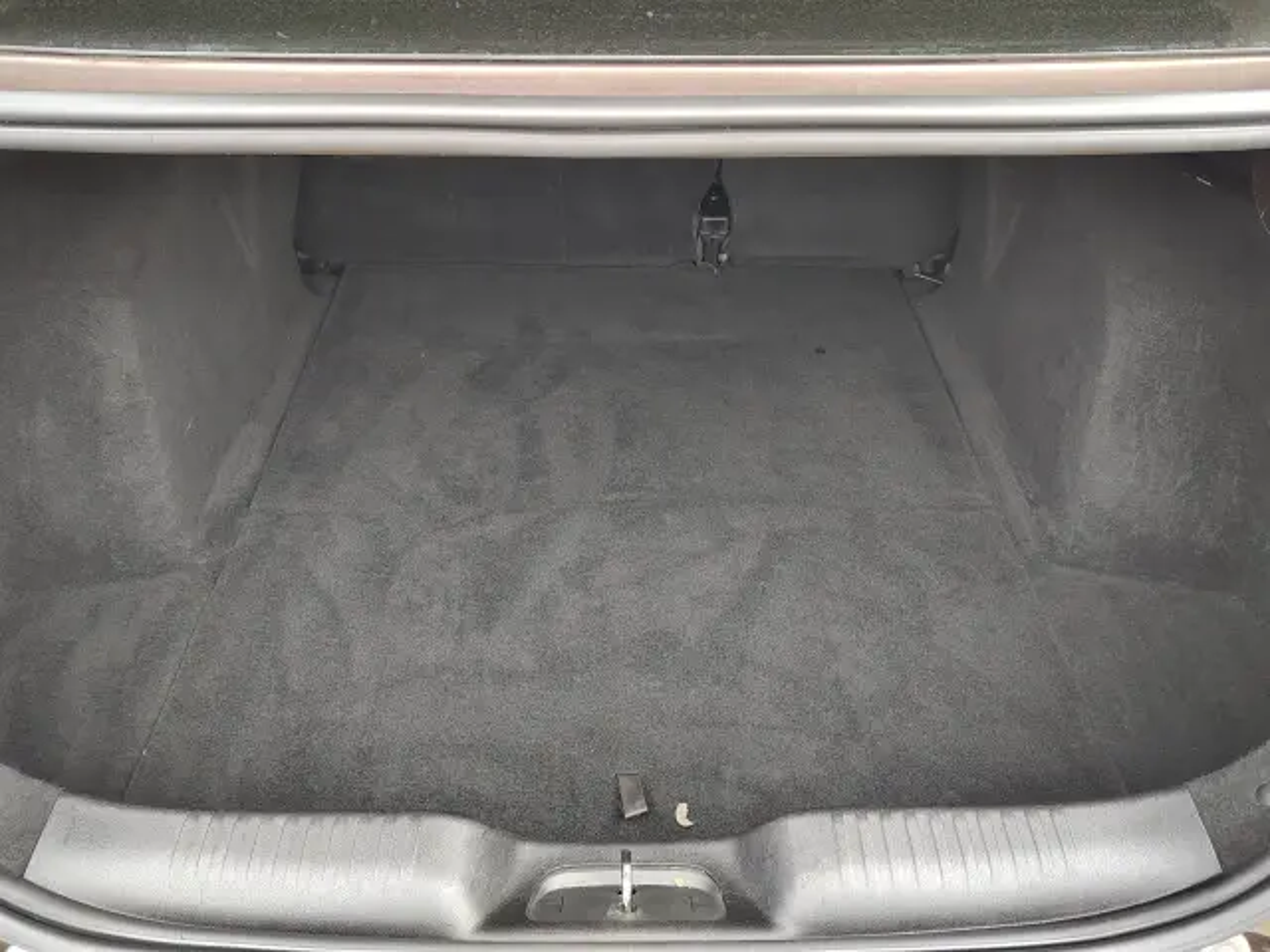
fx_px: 844
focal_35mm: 23
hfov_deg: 73.9
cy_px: 476
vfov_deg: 58.9
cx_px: 635
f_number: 1.8
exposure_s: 1/100
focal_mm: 5.56
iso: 258
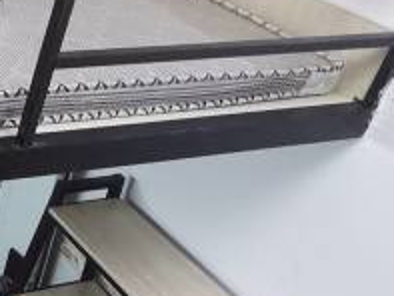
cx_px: -166
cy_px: 60
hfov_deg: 23.5
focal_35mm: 69
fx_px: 786
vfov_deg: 21.1
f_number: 2.4
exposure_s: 1/33.3
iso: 200
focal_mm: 1.78
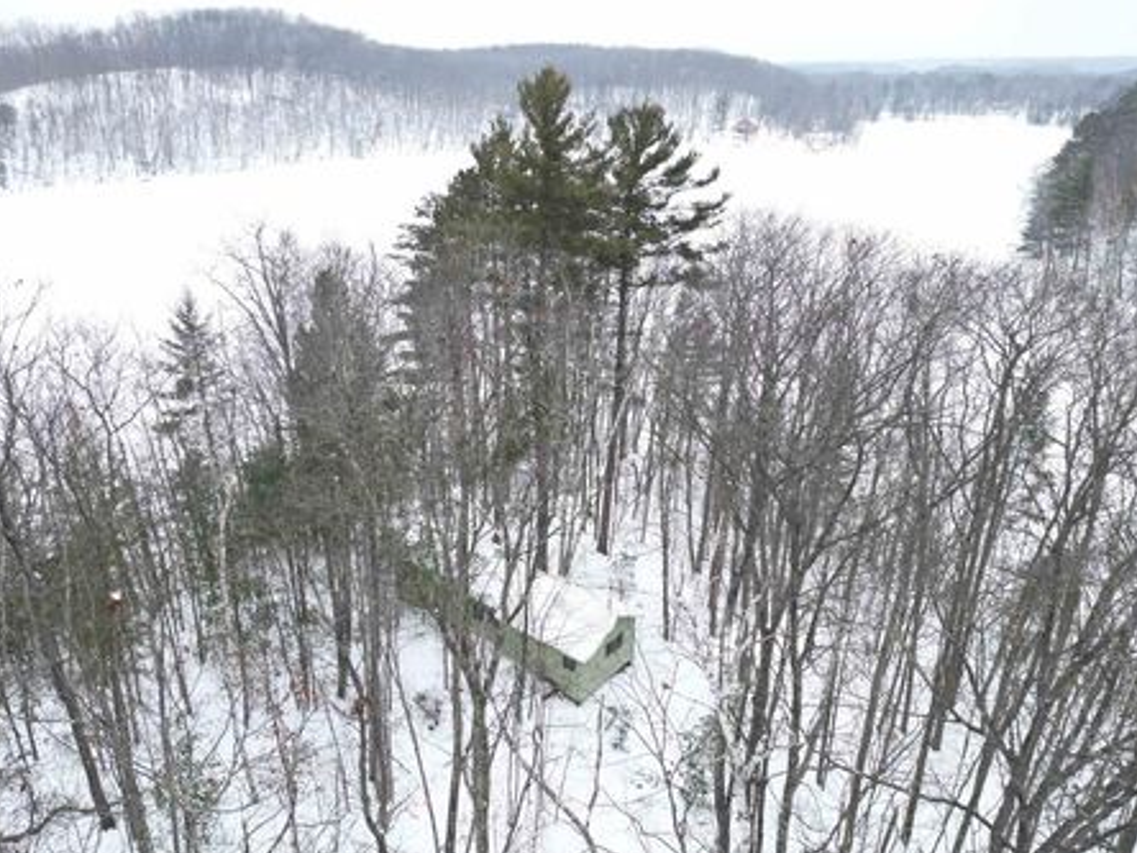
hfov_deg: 65.3
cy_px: 432
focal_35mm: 27
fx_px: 887
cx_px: 530
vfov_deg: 51.4
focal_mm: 6.72
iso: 100
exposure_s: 1/100
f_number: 1.7
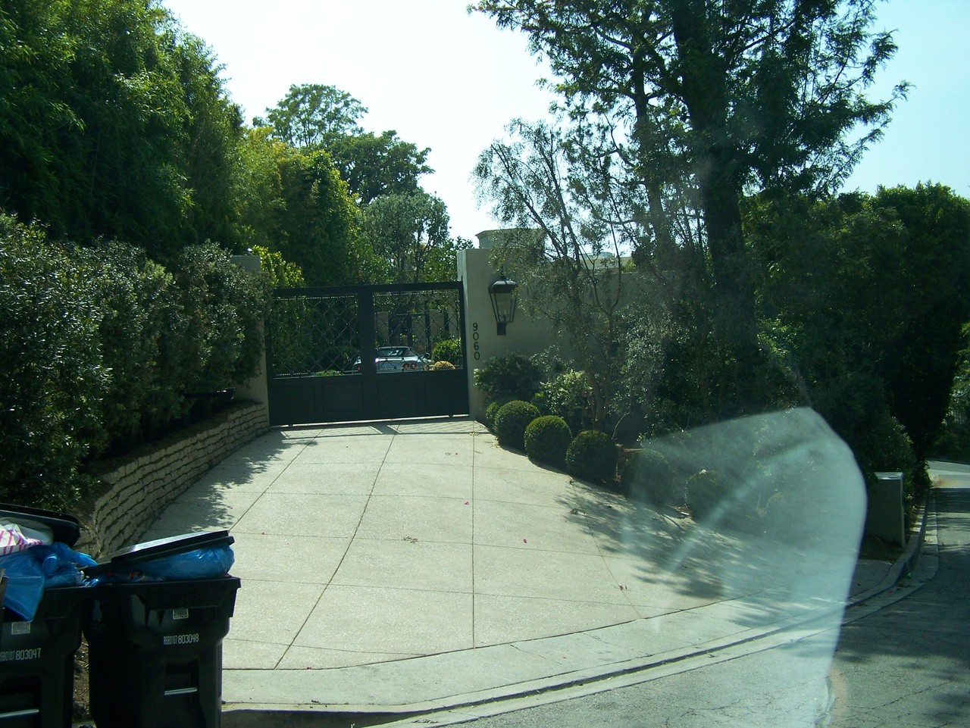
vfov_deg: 37.7
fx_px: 1065
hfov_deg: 49.0
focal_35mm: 38
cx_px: 485
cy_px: 364
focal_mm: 6.3
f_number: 2.8
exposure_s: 1/1000
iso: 80
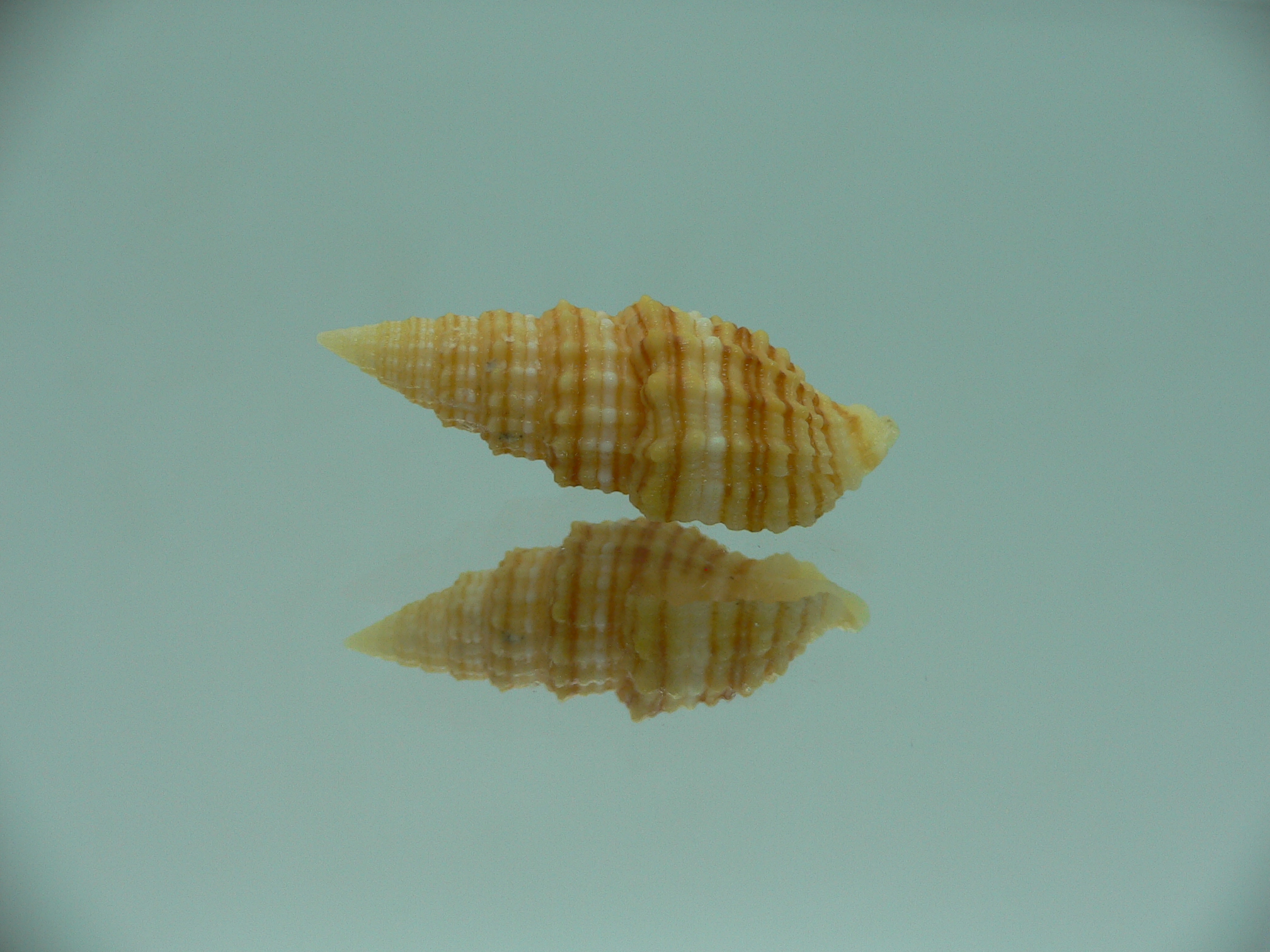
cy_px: 476
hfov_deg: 52.6
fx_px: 1284
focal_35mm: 35
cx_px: 635
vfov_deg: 40.7
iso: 80
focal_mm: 4.6
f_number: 2.8
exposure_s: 1/80
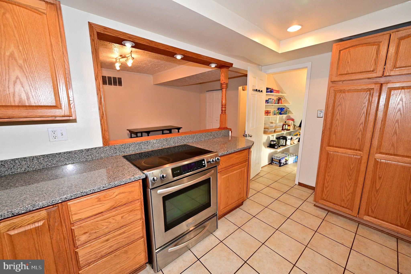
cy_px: 137
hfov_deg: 104.3
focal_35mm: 14
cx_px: 206
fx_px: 160
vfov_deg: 81.1
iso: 2500
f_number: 7.1
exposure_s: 1/100
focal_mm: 14
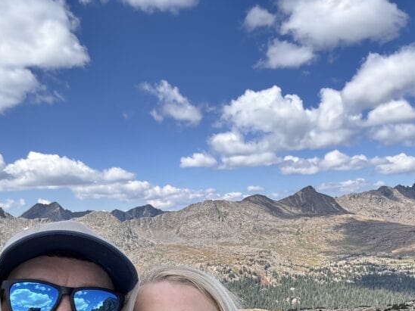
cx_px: 192
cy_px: 288
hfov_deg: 43.8
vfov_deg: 31.8
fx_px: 516
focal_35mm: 43
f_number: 1.9
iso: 25
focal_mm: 2.69
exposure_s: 1/552
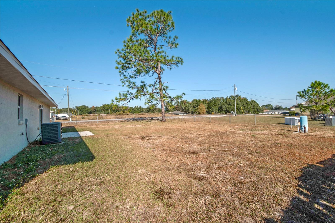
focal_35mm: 15
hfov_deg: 100.4
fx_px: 140
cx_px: 168
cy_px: 112
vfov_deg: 77.3
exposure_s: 1/400
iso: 100
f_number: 9
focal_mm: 10
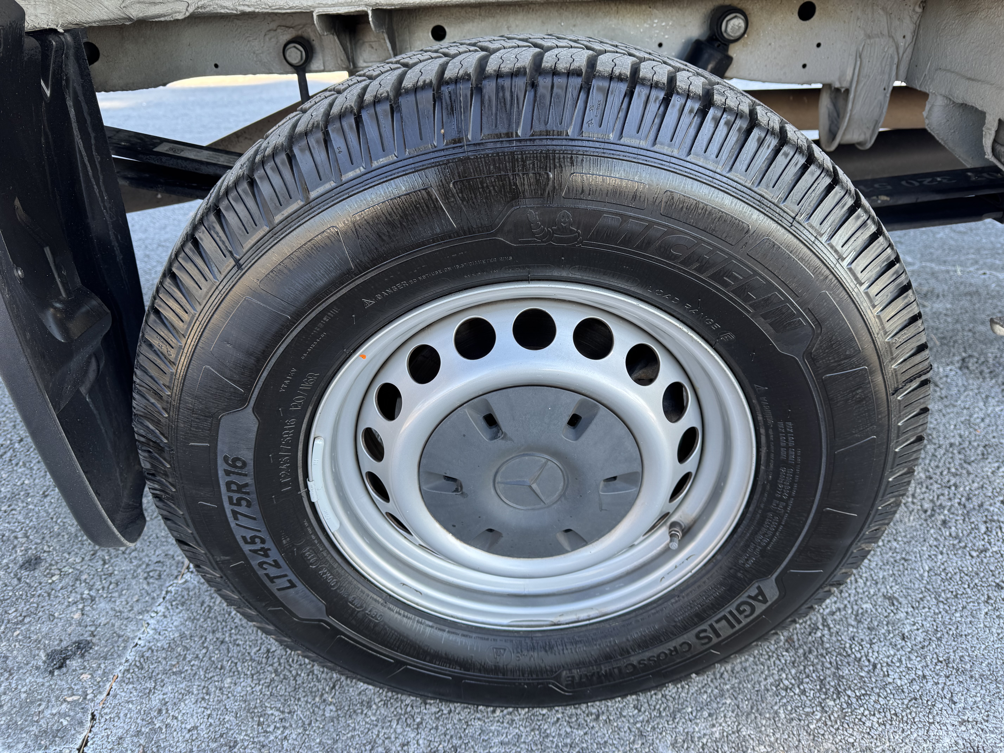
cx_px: 502
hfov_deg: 71.6
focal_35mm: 24
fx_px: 696
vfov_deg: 56.8
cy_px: 376
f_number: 1.78
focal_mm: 6.76
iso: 64
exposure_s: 1/149
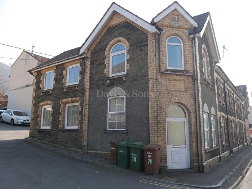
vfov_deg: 49.8
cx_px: 126
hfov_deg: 63.4
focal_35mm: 28
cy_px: 94
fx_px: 204
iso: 200
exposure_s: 1/320
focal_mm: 14
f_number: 6.3
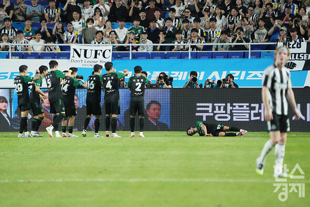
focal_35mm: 512
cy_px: 104
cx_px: 155
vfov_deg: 2.7
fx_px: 4409
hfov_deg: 4.0
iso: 3200
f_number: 6.3
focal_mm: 512
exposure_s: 1/500
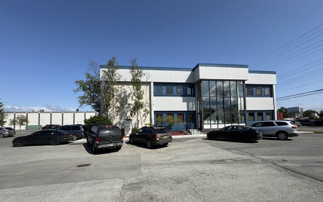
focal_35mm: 16
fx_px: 141
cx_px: 162
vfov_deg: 70.8
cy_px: 117
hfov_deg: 97.8
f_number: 2.2
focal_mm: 2.22
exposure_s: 1/2584
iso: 50
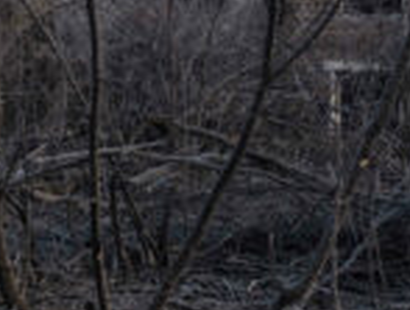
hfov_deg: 15.6
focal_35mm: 125
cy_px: 59
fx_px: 1484
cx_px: 312
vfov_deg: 11.9
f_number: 9
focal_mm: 30
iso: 640
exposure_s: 1/1250
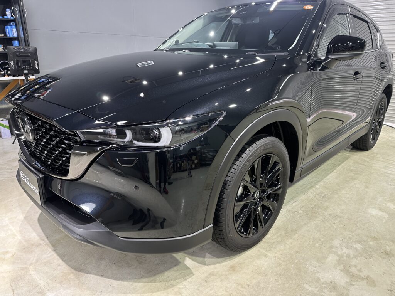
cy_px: 148
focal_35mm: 24
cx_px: 198
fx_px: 274
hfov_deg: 71.6
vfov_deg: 56.8
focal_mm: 6.86
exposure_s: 1/60
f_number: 1.78
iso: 125
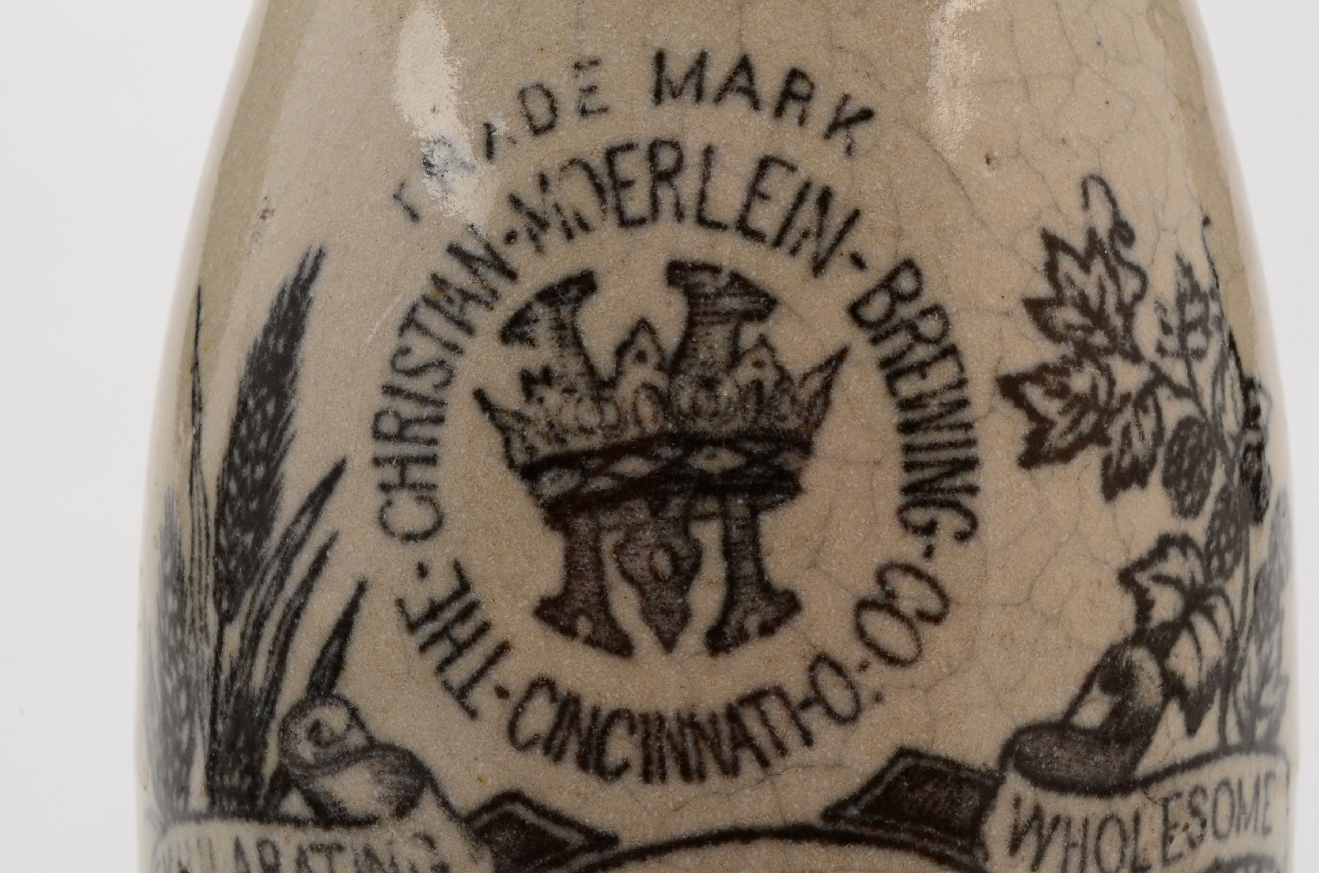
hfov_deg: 24.7
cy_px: 436
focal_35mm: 82
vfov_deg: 16.5
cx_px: 660
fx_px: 3016
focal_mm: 55
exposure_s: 1/160
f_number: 25
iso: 100
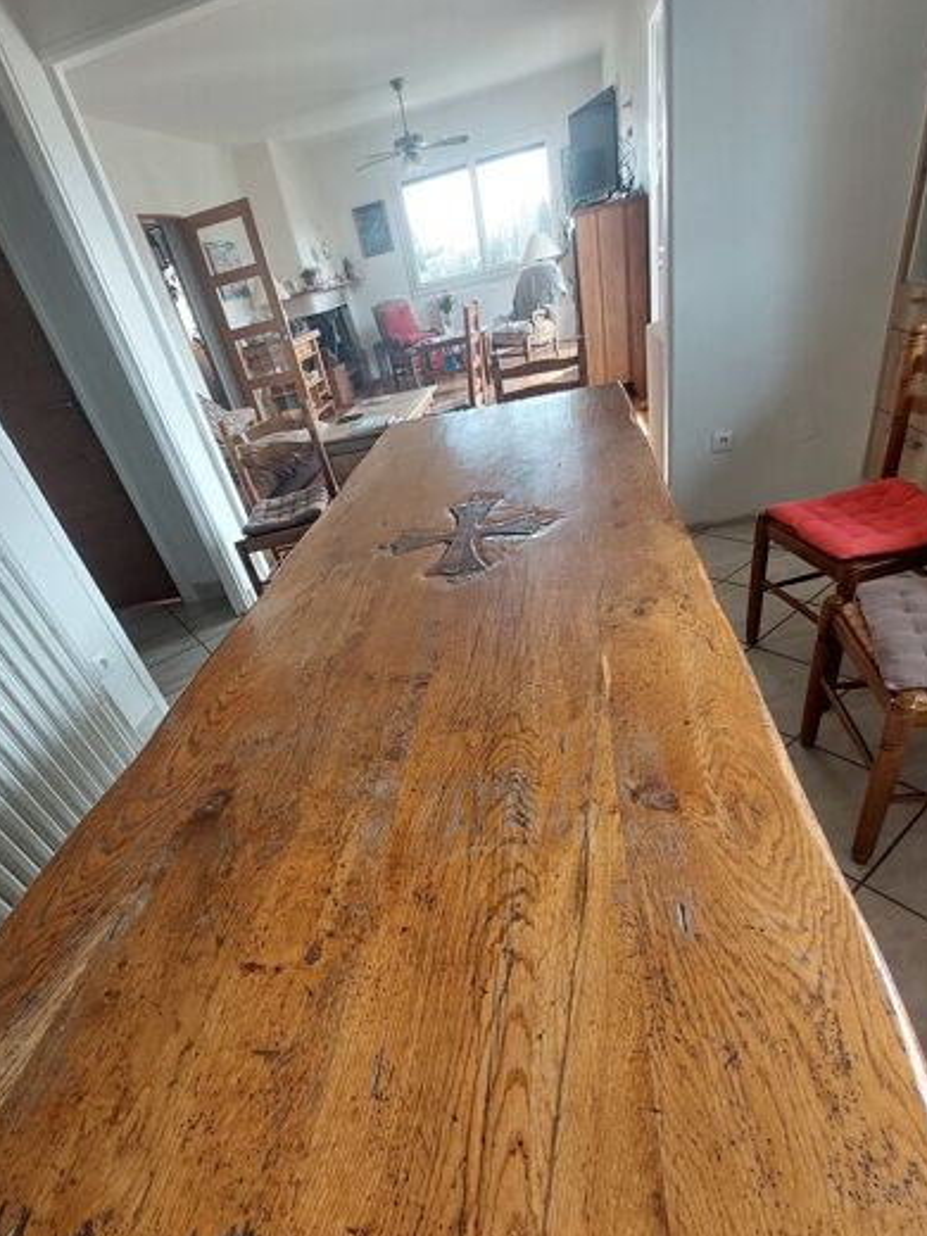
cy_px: 713
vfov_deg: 93.8
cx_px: 447
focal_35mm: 16
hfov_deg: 78.1
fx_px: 571
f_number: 2.2
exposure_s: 1/50
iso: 80
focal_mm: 1.74
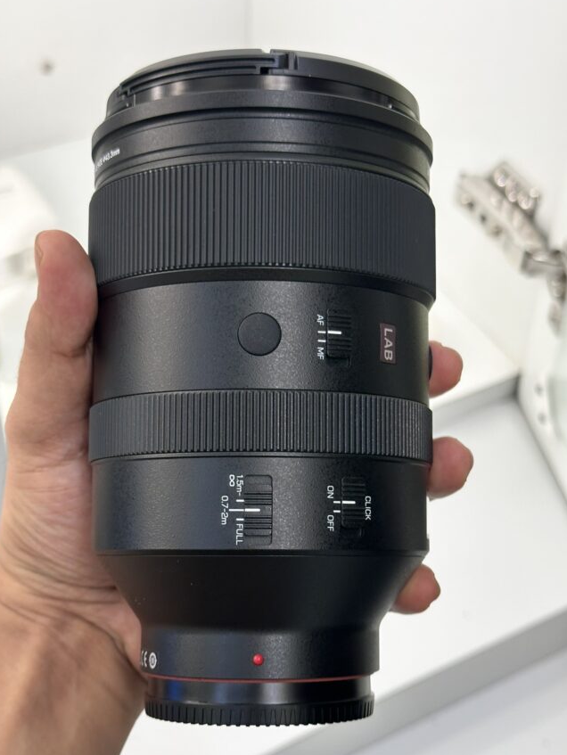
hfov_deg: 25.2
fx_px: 1266
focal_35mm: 58
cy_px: 415
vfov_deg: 33.2
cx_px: 291
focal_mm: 6.86
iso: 80
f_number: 1.78
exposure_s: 1/50
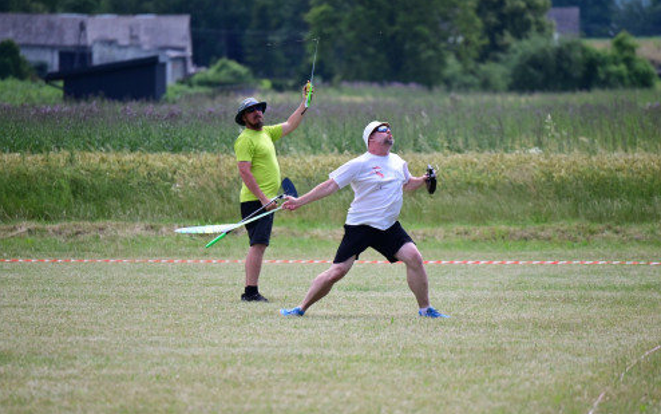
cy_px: 221
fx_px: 7388
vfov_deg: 3.2
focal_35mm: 410
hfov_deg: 5.1
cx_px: 330
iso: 1000
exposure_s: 1/3200
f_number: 7.1
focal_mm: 400
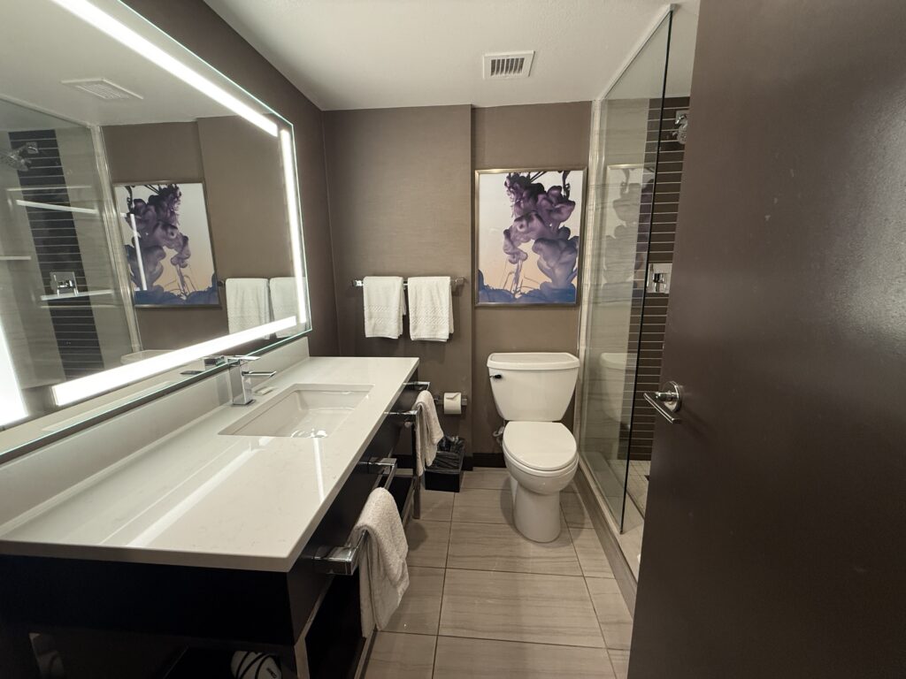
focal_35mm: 14
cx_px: 453
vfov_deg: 85.7
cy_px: 340
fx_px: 366
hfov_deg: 102.1
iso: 200
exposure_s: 1/60
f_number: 2.2
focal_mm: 2.22
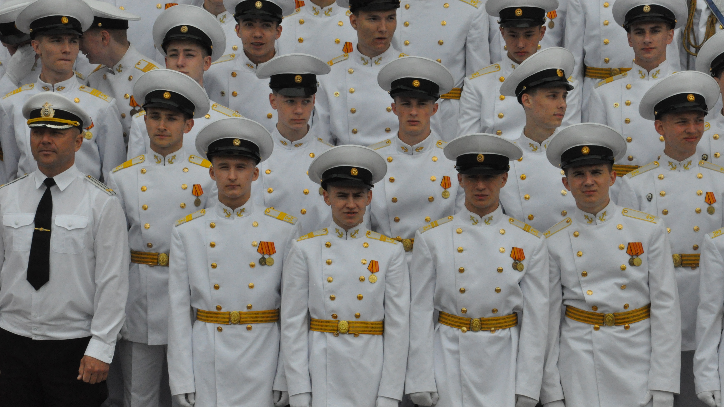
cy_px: 240
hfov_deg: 13.0
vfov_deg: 7.3
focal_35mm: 166
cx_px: 361
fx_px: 3178
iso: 2500
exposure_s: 1/1600
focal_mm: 105
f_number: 20
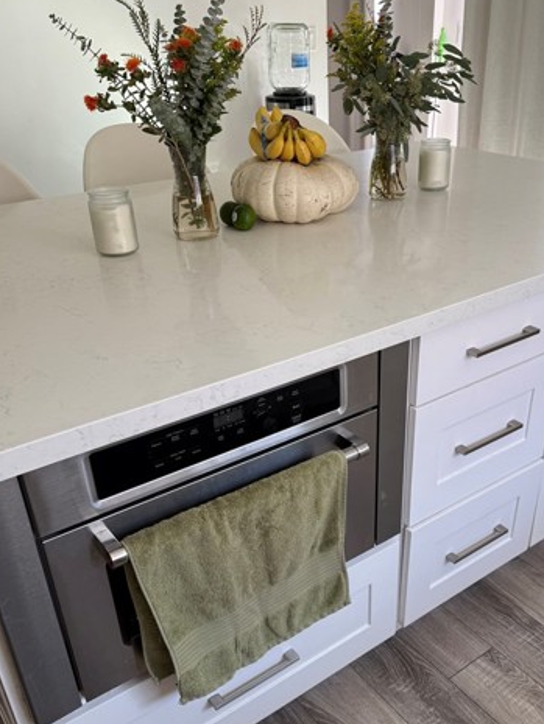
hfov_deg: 42.7
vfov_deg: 55.0
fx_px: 691
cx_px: 334
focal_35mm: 33
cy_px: 428
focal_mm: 6.76
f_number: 1.78
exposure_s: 1/121
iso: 125
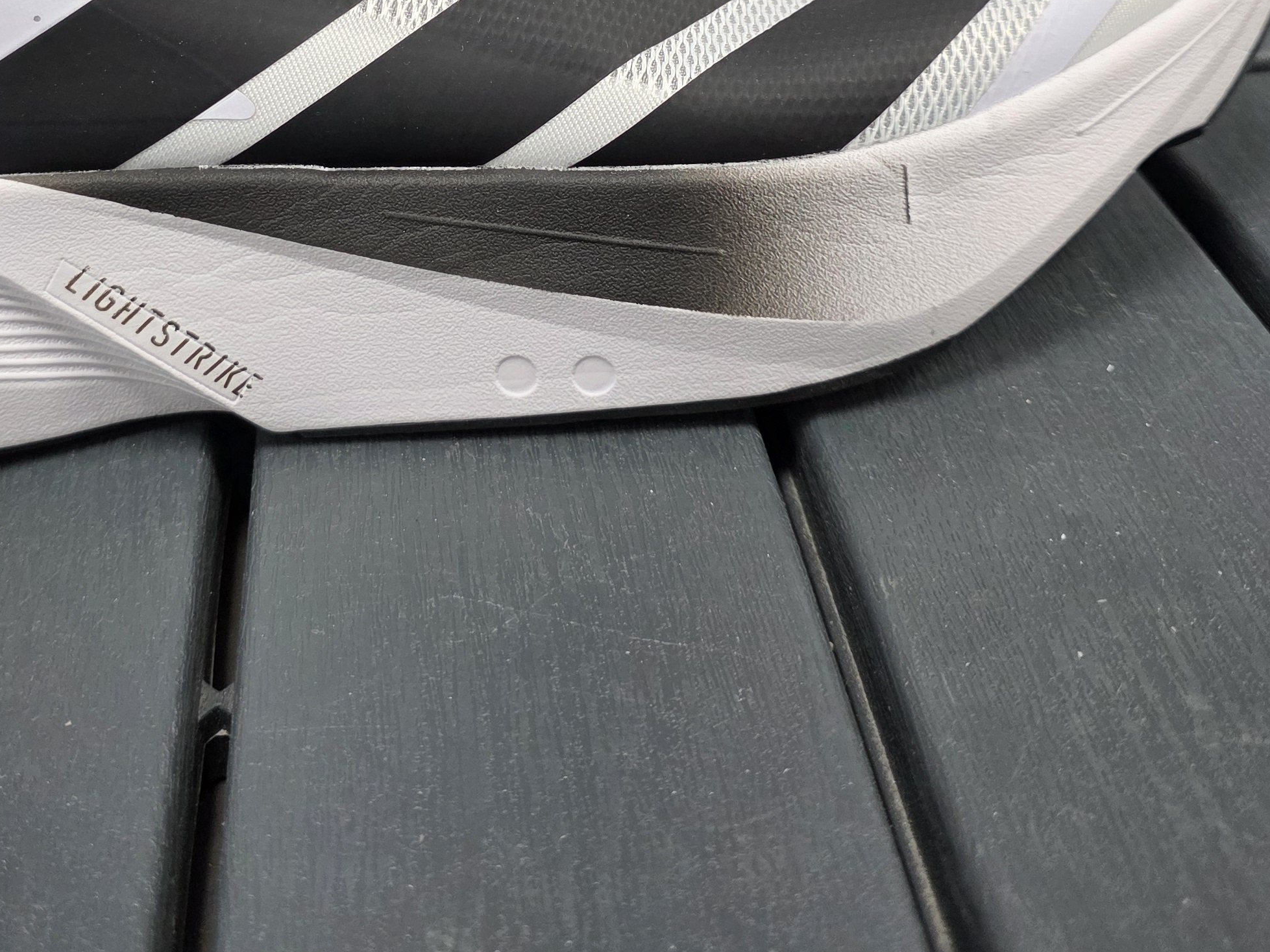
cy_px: 20
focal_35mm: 47
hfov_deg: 39.9
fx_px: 1724
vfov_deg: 29.1
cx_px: 411
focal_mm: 6.3
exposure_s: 1/100
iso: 160
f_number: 1.7
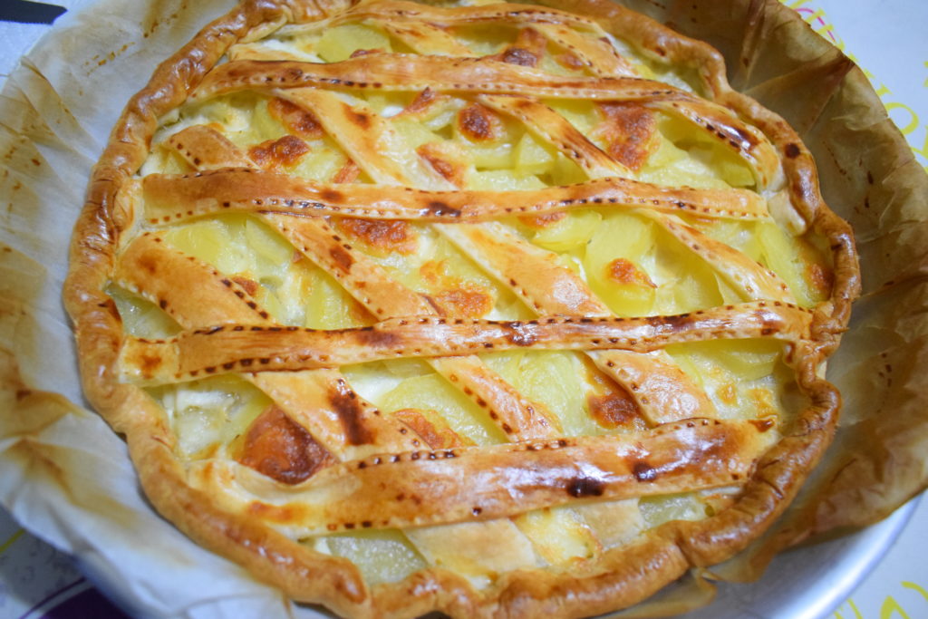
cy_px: 310
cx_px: 464
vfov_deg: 47.9
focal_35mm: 27
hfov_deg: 67.4
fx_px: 696
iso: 3200
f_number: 3.5
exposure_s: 1/100
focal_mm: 18
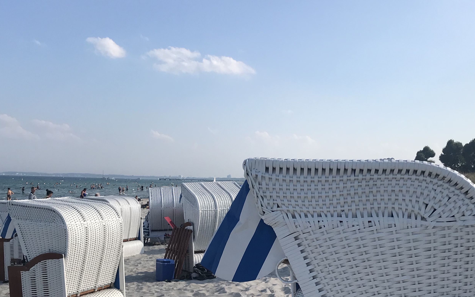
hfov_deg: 41.8
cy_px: 225
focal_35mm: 48
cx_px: 253
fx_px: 621
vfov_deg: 26.5
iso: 20
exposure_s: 1/3425
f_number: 1.8
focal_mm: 3.99
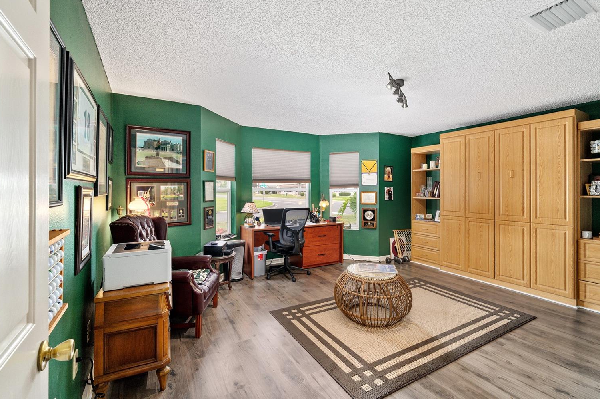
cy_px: 190
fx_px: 267
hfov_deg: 96.8
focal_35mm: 16
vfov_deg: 73.7
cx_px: 304
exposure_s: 1/10
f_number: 8
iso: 500
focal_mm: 15
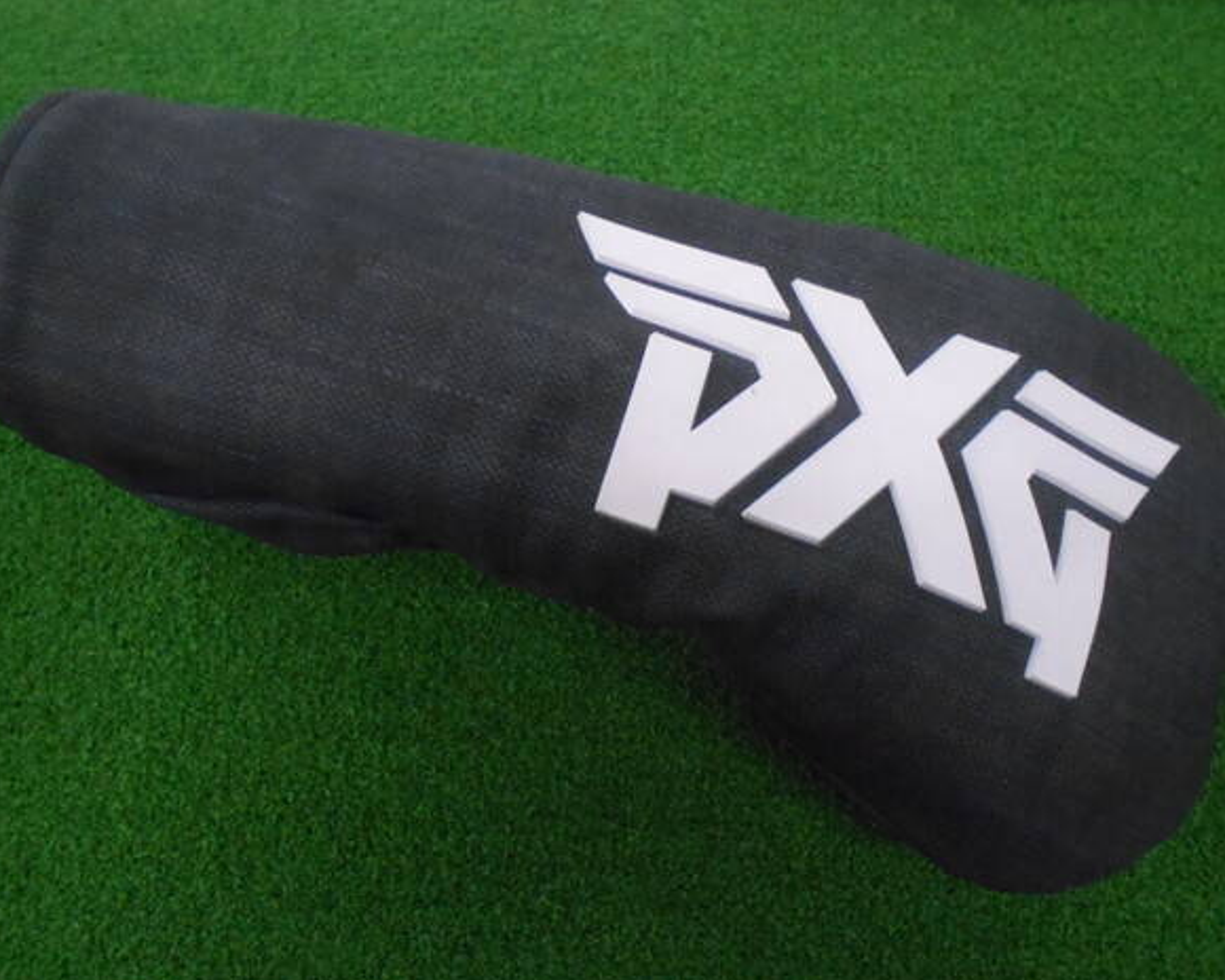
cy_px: 486
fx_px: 1015
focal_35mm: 28
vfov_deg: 51.5
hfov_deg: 62.2
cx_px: 619
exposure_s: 1/125
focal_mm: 4.6
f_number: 3.2
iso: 800
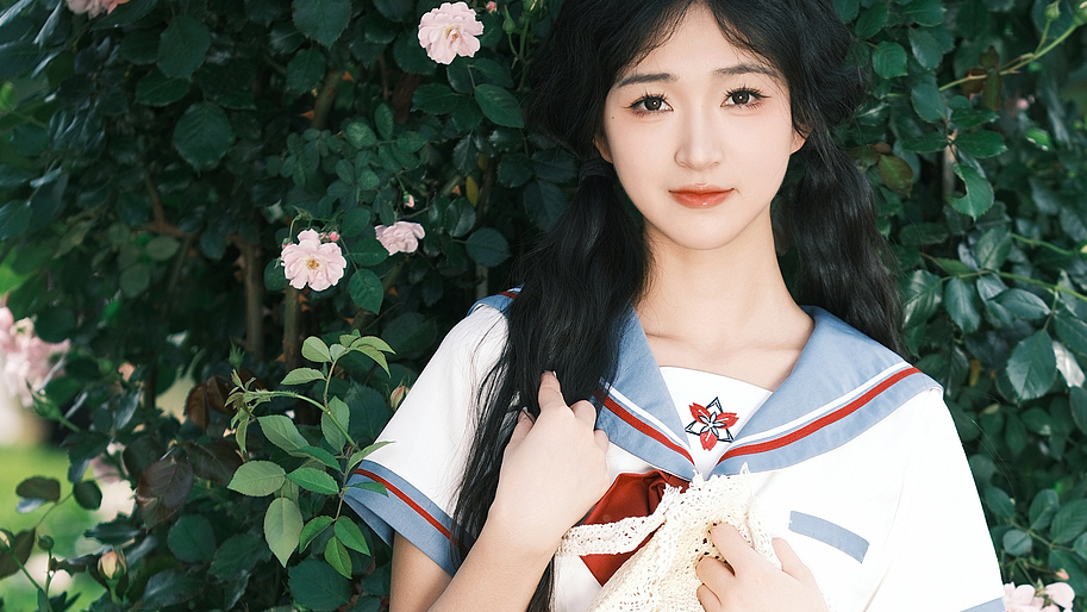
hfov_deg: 11.6
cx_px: 664
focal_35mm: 185
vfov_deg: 6.5
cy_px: 643
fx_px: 5333
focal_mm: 56
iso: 125
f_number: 2
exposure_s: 1/1600
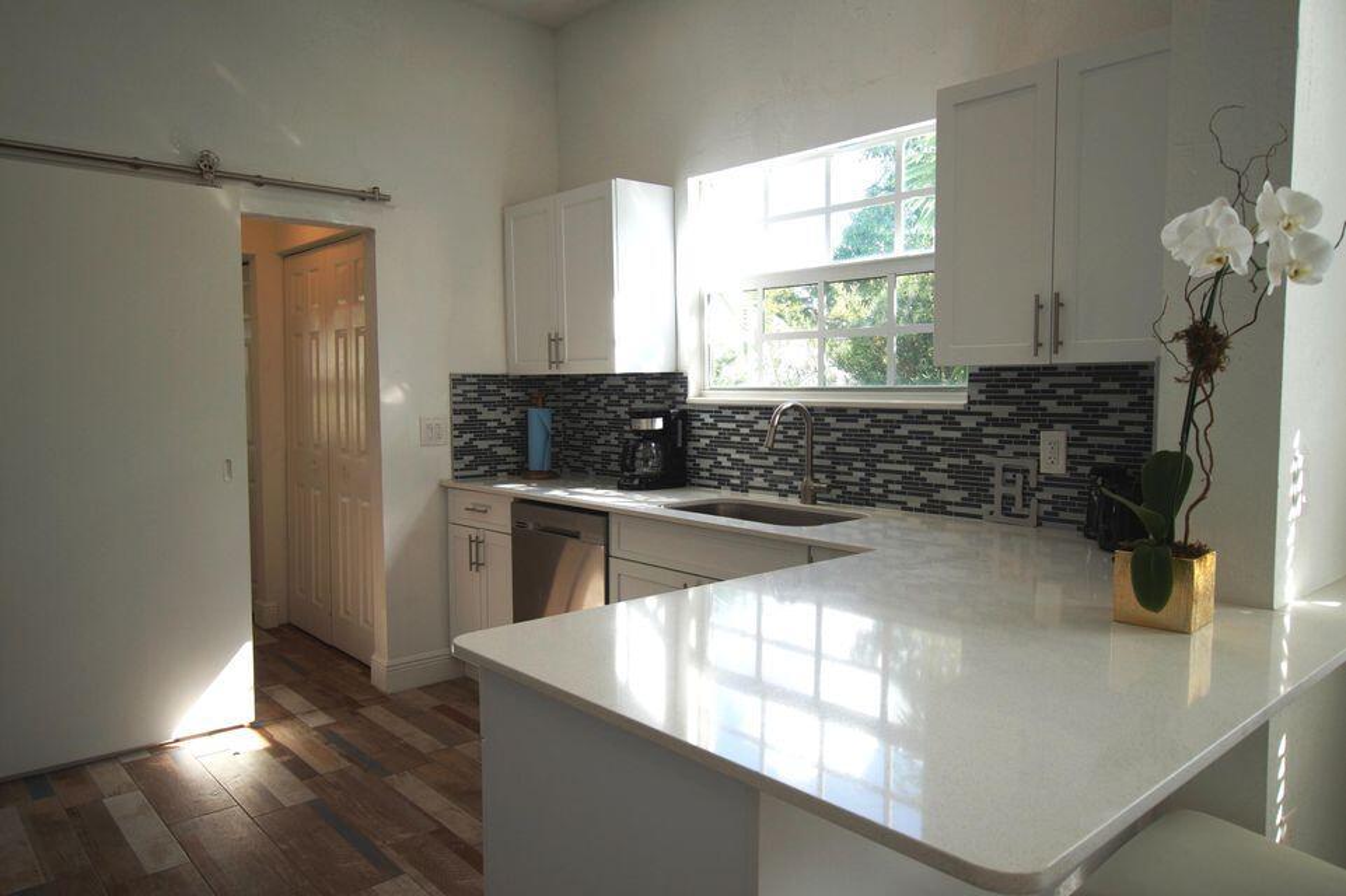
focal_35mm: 24
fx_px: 897
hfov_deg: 73.8
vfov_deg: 53.1
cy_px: 448
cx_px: 673
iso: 100
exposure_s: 1/160
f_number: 4
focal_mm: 16
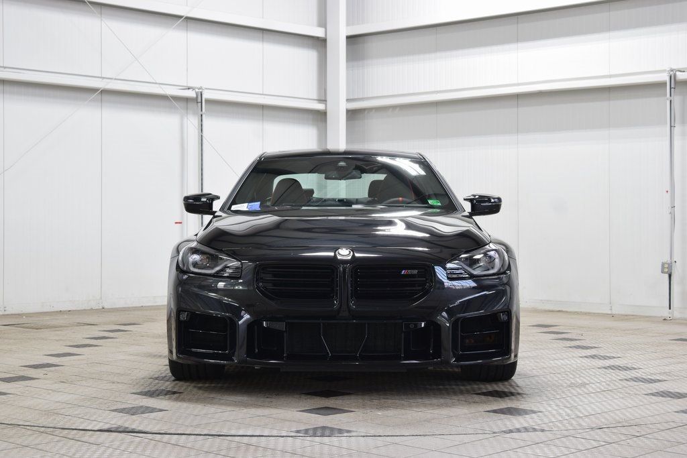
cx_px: 344
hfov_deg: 30.5
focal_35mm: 66
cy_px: 229
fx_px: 1260
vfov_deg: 20.6
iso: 500
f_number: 6.3
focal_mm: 44
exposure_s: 1/15
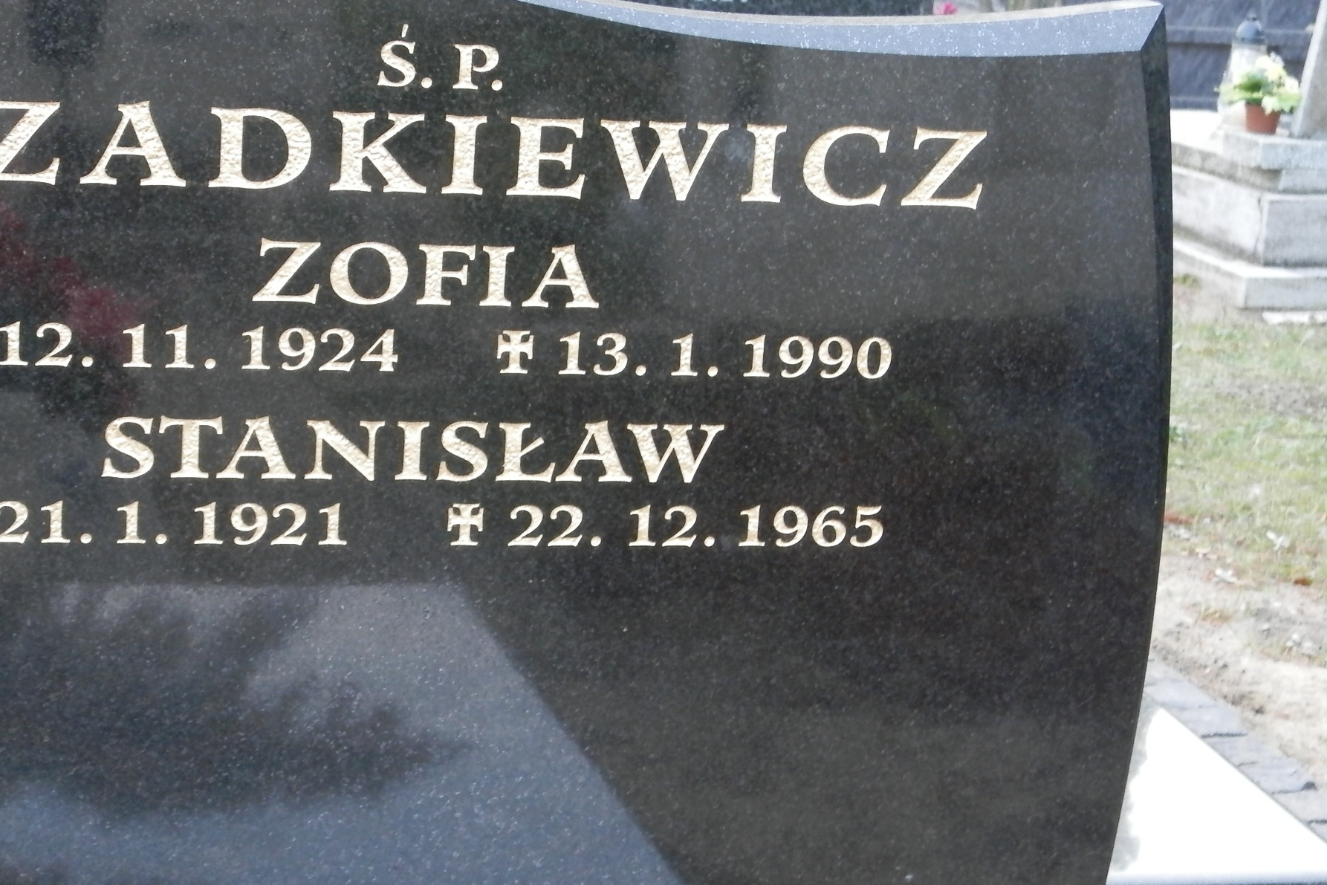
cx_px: 480
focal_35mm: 82
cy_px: 594
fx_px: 3023
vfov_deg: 16.6
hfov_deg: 24.7
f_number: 3.8
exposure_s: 1/13
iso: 200
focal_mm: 9.9
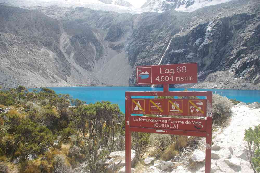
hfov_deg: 67.4
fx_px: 195
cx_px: 130
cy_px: 86
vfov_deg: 47.9
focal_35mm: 27
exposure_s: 1/50
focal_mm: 18
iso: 200
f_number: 11
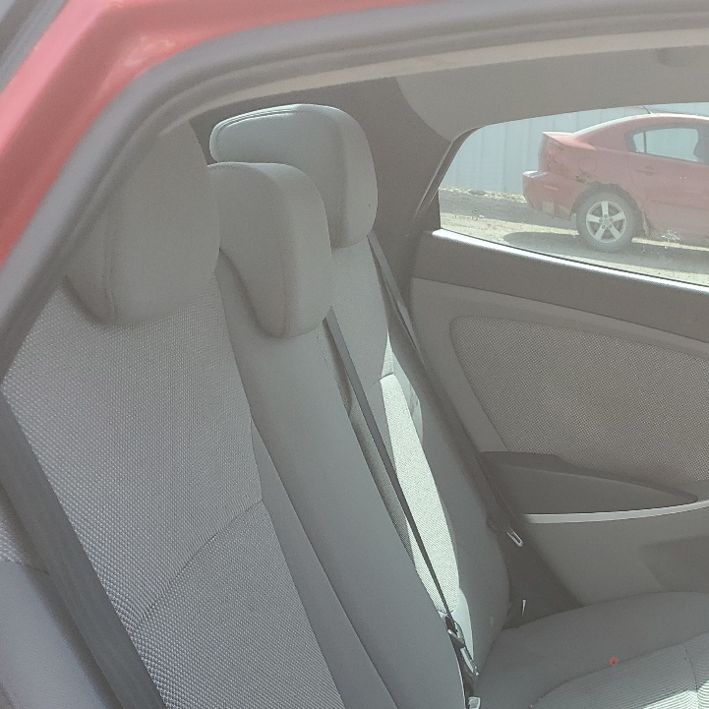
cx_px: 724
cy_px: 576
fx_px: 1182
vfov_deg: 32.4
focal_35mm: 51
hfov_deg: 30.8
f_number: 1.5
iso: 50
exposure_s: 1/455
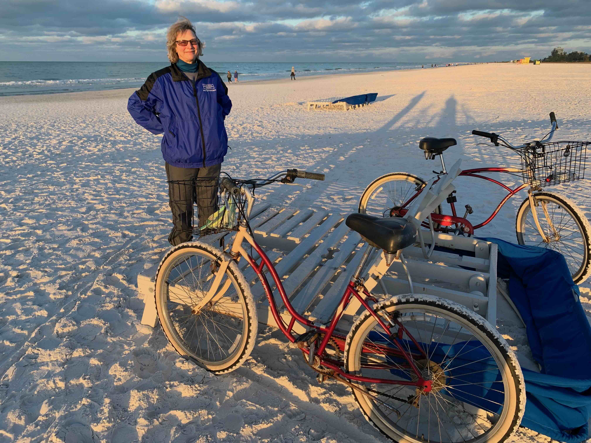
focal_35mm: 26
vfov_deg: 53.1
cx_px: 296
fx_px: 444
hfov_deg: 67.3
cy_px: 222
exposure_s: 1/520
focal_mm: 4.25
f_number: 1.8
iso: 25
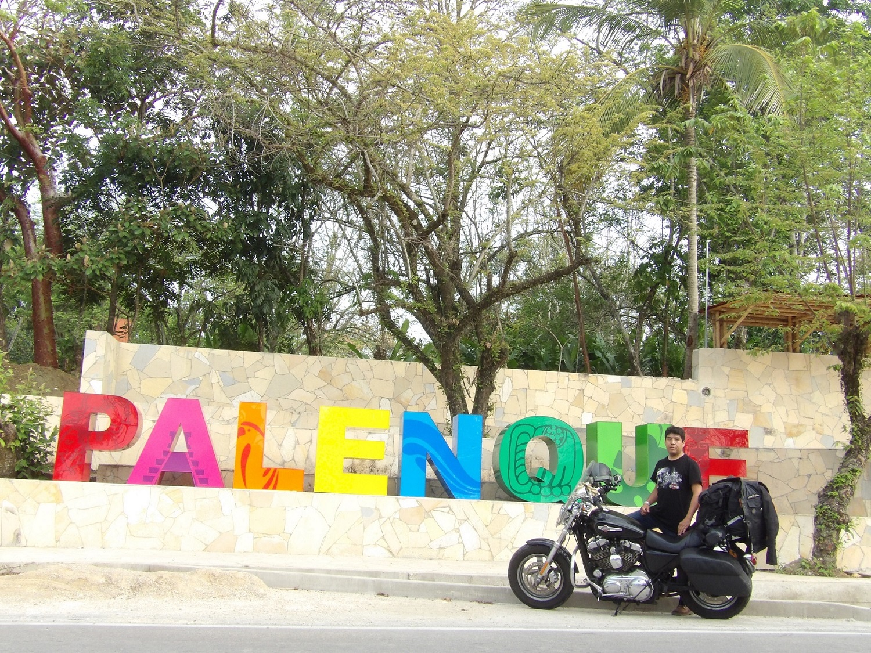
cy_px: 326
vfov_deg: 36.8
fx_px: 981
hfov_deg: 47.9
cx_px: 436
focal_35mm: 39
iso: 157
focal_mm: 7
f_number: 7.4
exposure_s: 1/60
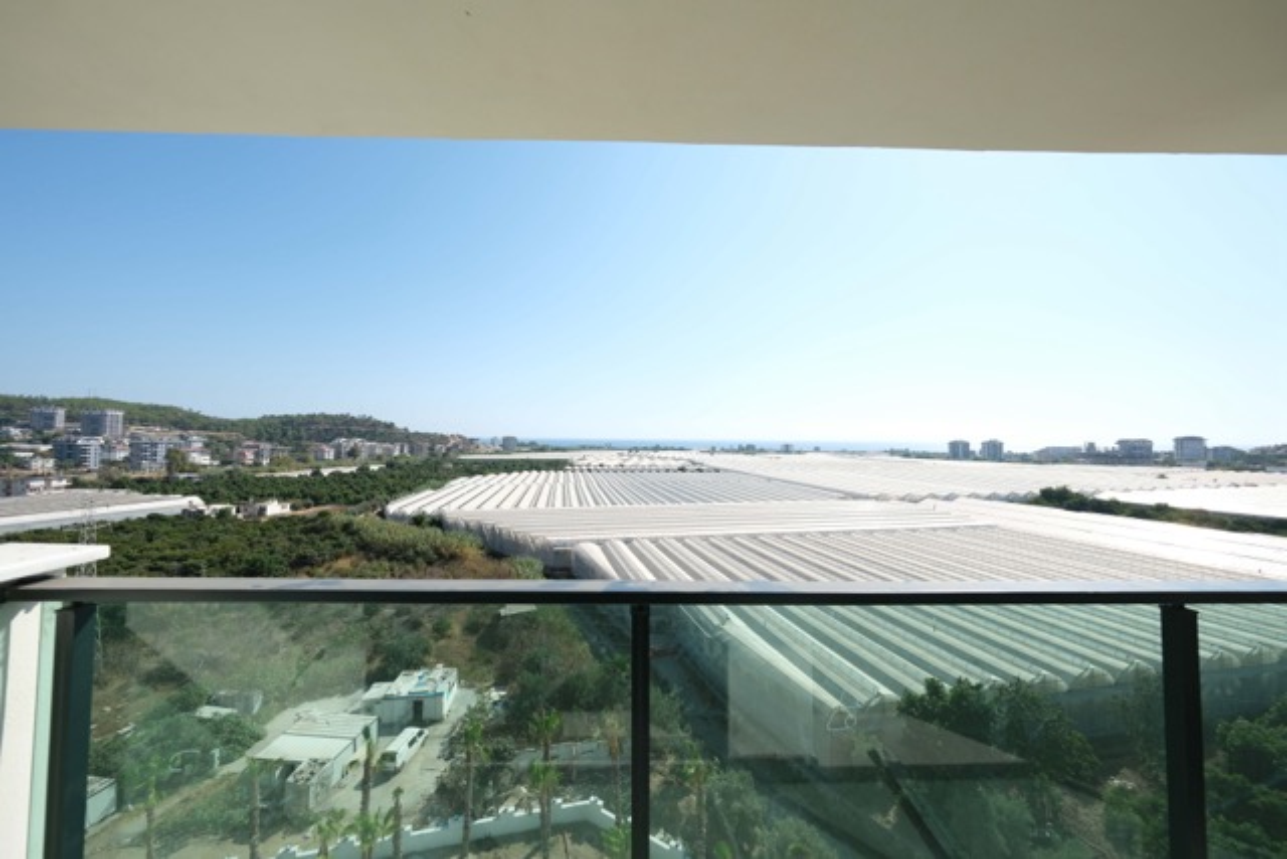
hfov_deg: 112.6
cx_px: 644
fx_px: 429
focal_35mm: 12
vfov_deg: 90.0
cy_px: 430
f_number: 4
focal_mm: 8
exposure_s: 1/1000
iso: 125
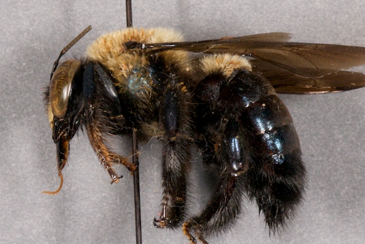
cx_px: 188
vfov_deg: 7.5
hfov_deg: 11.3
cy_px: 131
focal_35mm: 183
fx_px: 1851
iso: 400
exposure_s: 1/60
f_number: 32
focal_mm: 105
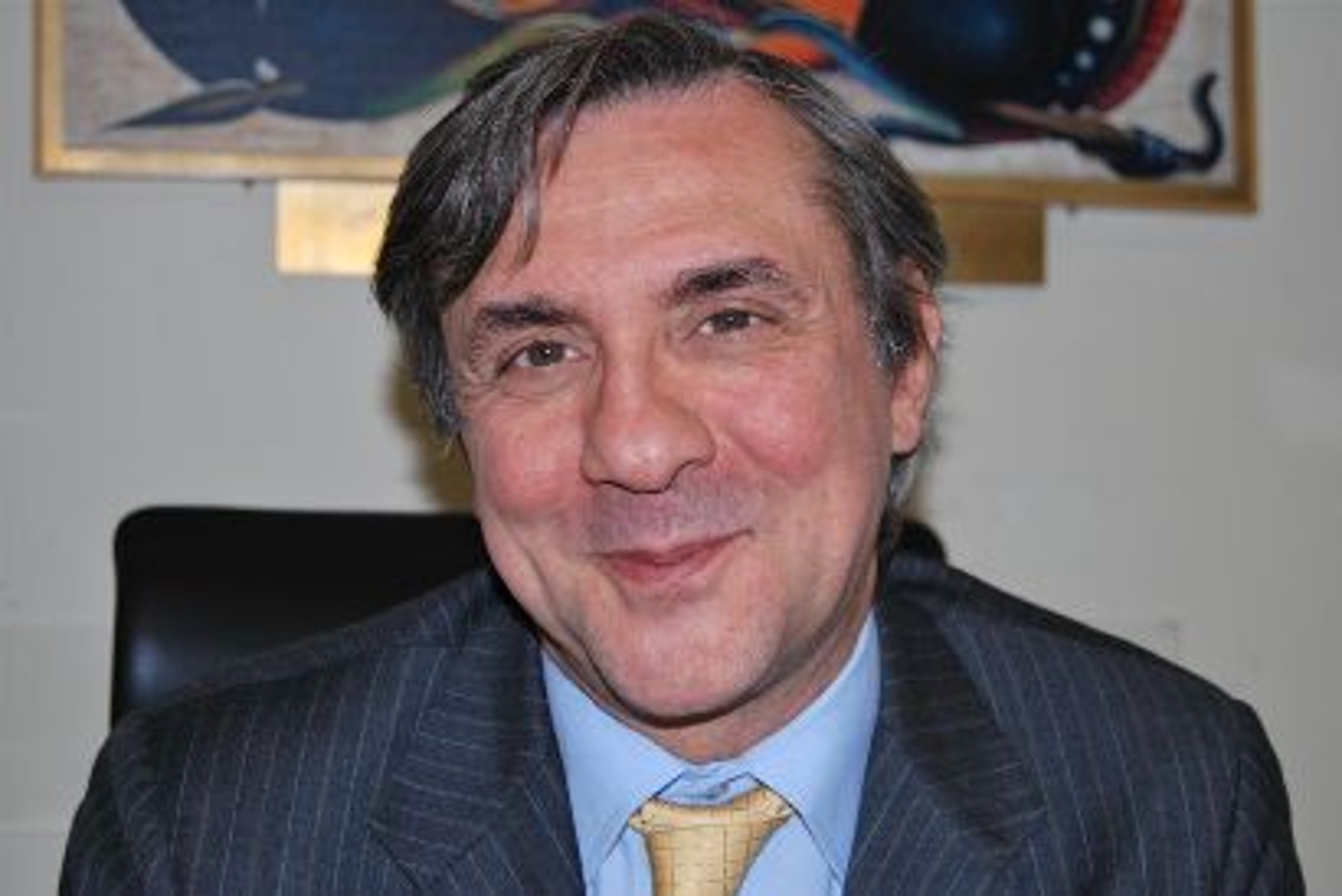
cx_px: 671
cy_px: 448
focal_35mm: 63
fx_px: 2350
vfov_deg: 21.6
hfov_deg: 31.9
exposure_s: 1/60
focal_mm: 42
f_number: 5.3
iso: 200
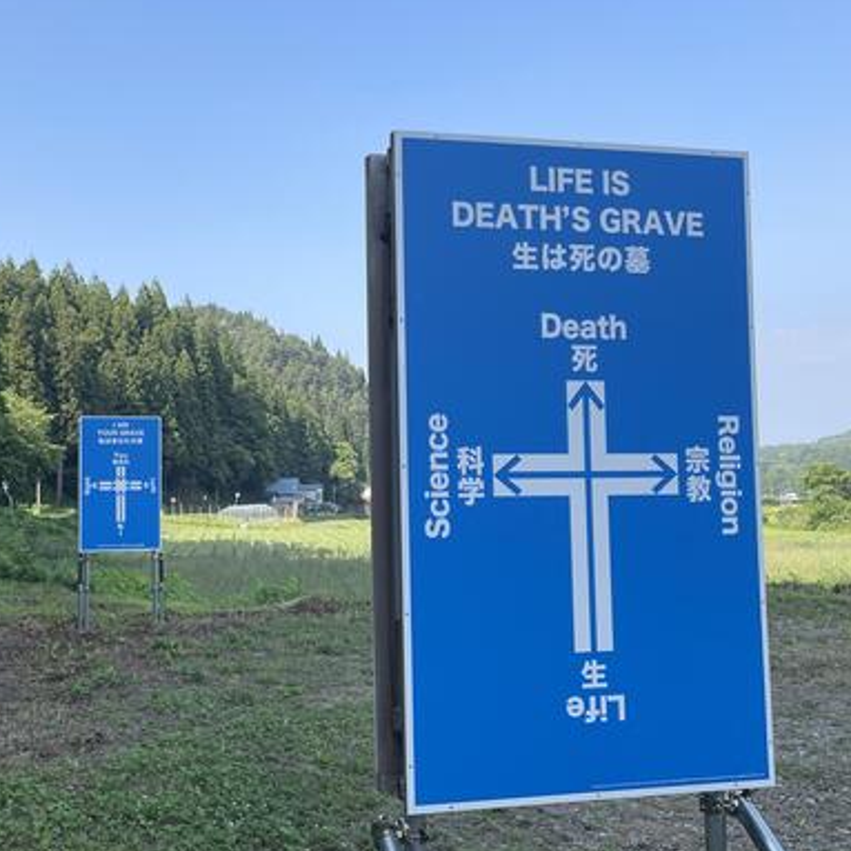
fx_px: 1168
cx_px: 280
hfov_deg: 39.5
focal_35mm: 42
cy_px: 414
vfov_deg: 40.0
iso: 32
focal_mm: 4.2
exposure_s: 1/1642
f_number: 1.6
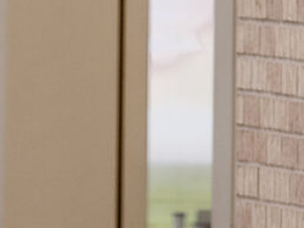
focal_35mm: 1578
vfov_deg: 0.9
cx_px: 116
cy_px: -738
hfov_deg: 1.3
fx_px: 13845
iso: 400
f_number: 2.8
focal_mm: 160
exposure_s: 1/640
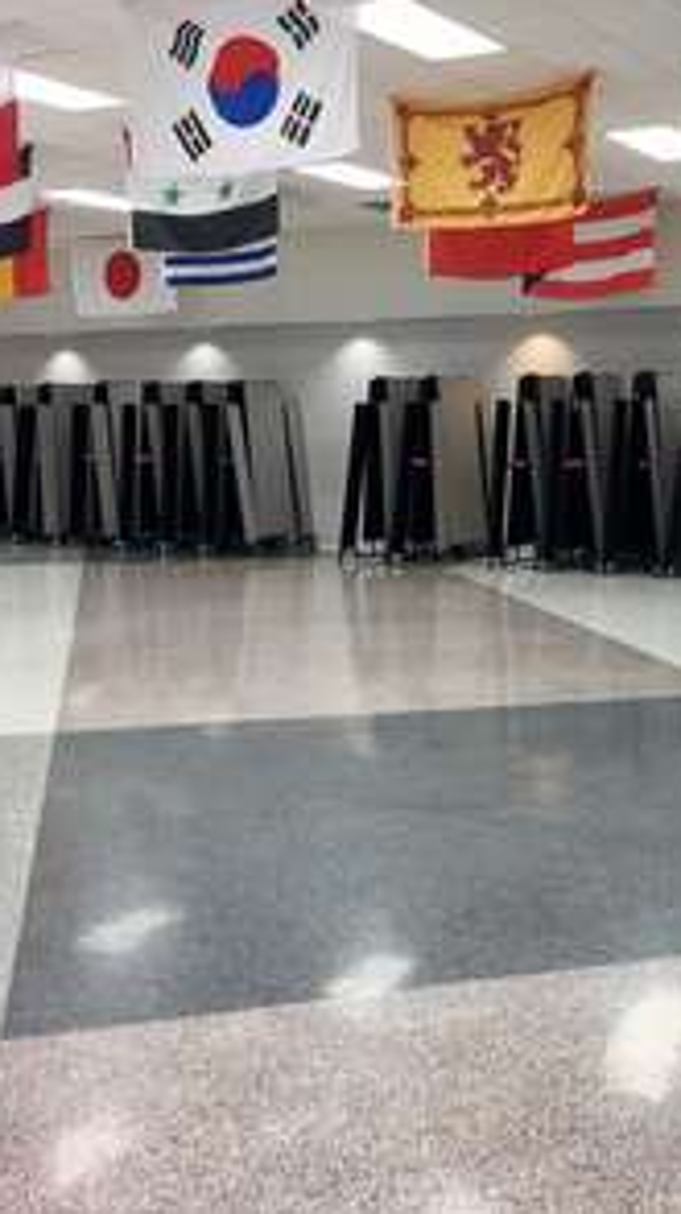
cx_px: 541
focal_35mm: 43
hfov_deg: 27.2
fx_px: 1383
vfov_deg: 47.4
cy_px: 603
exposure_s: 1/30
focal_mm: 4.15
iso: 32
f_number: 2.2
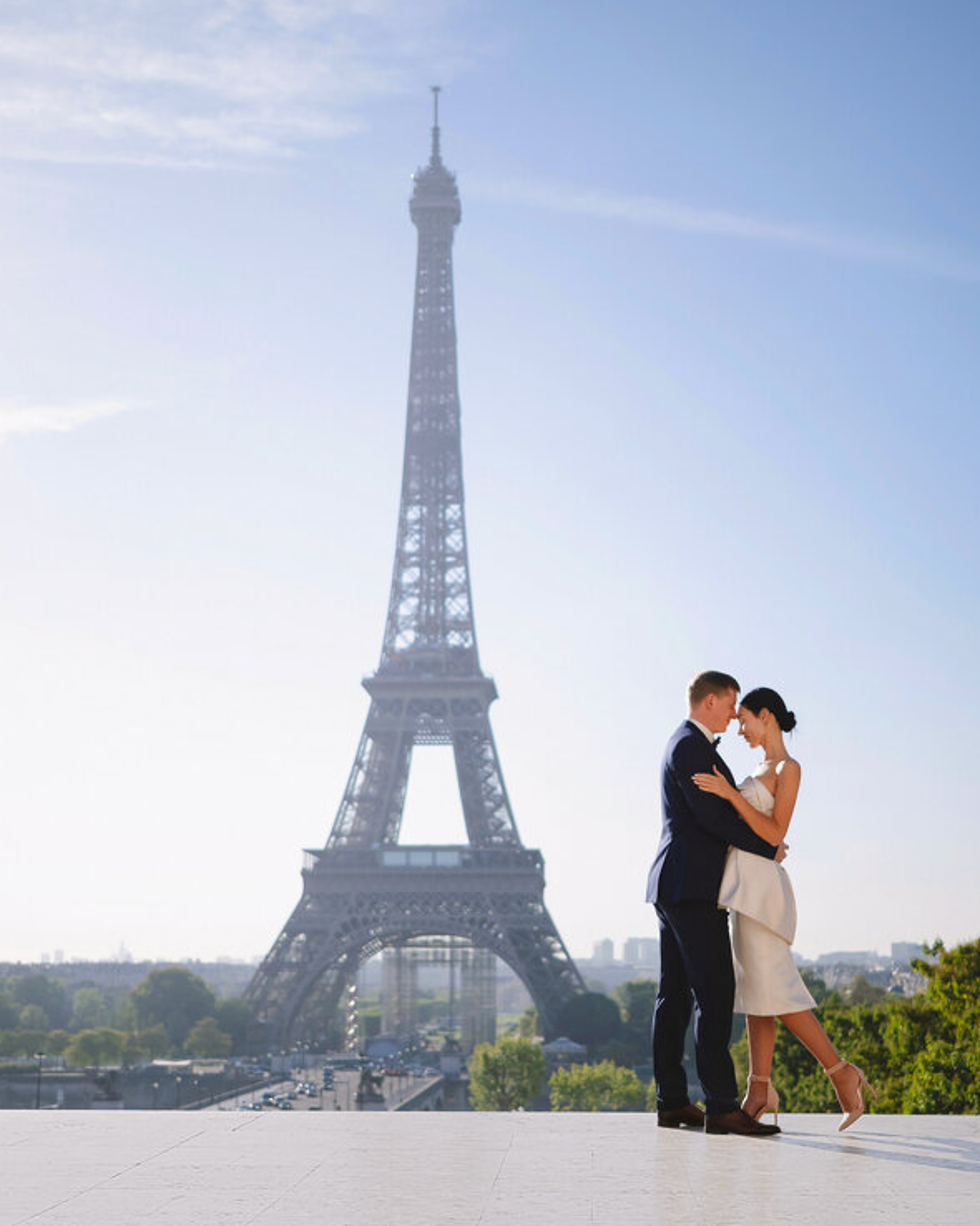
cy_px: 627
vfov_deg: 35.4
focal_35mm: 53
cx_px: 488
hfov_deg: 28.6
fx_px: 1922
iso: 200
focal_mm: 25
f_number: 1.8
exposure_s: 1/6400
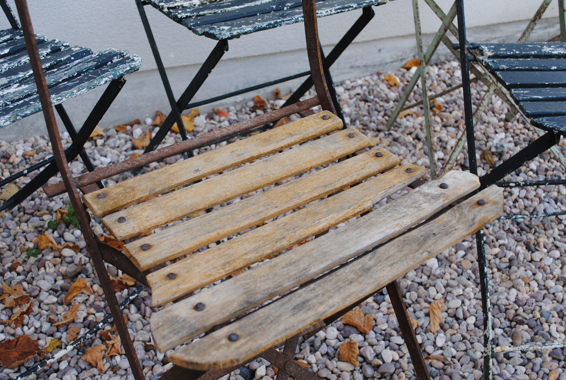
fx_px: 677
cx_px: 274
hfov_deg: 45.3
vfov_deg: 31.3
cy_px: 183
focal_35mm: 43
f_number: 5.6
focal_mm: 24
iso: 200
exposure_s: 1/125
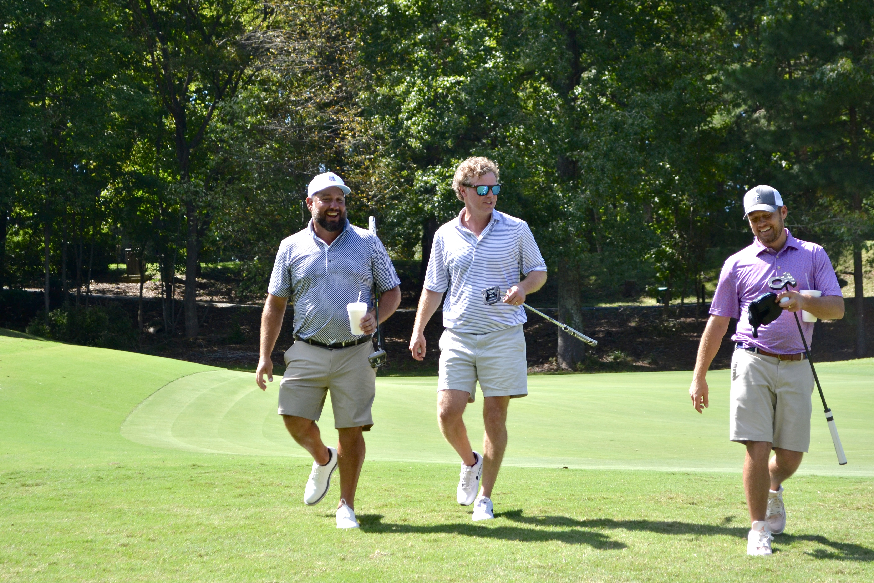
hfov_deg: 22.5
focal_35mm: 91
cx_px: 473
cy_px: 267
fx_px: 2198
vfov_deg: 15.1
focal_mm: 55
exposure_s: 1/640
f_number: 5.6
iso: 400
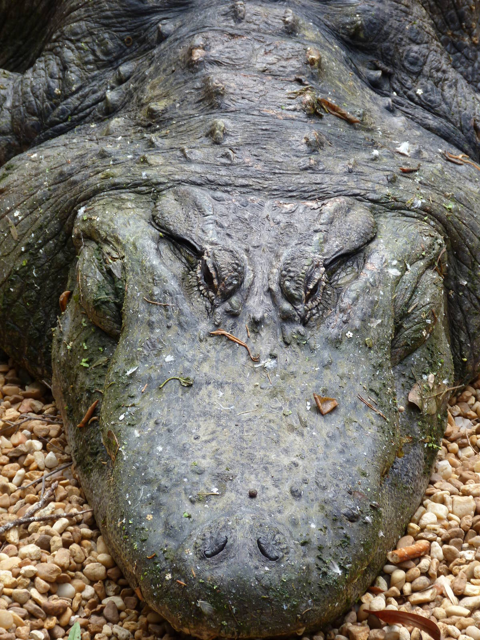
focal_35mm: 184
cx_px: 240
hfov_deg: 8.1
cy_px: 320
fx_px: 3402
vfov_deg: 10.7
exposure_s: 1/160
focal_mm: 33.2
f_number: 4
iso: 80
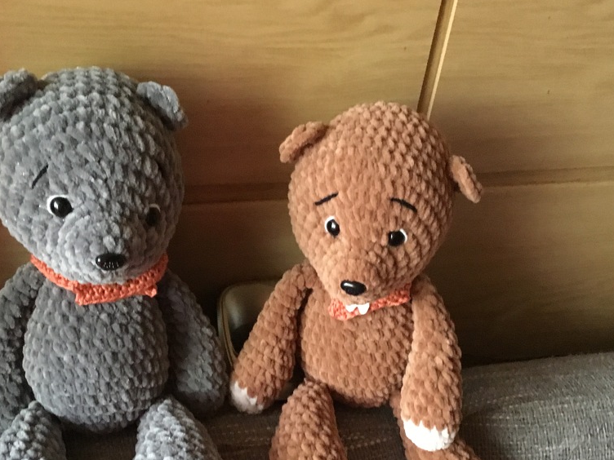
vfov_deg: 32.6
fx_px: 780
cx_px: 290
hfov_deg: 42.9
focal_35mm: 44
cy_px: 307
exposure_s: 1/17
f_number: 2.4
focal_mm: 3.3
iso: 500
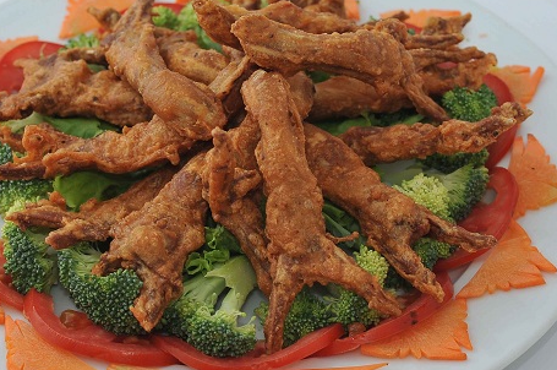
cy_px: 172
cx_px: 229
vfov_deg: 20.5
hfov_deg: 30.5
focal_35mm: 66
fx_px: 1020
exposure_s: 1/125
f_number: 8
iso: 500
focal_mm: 50
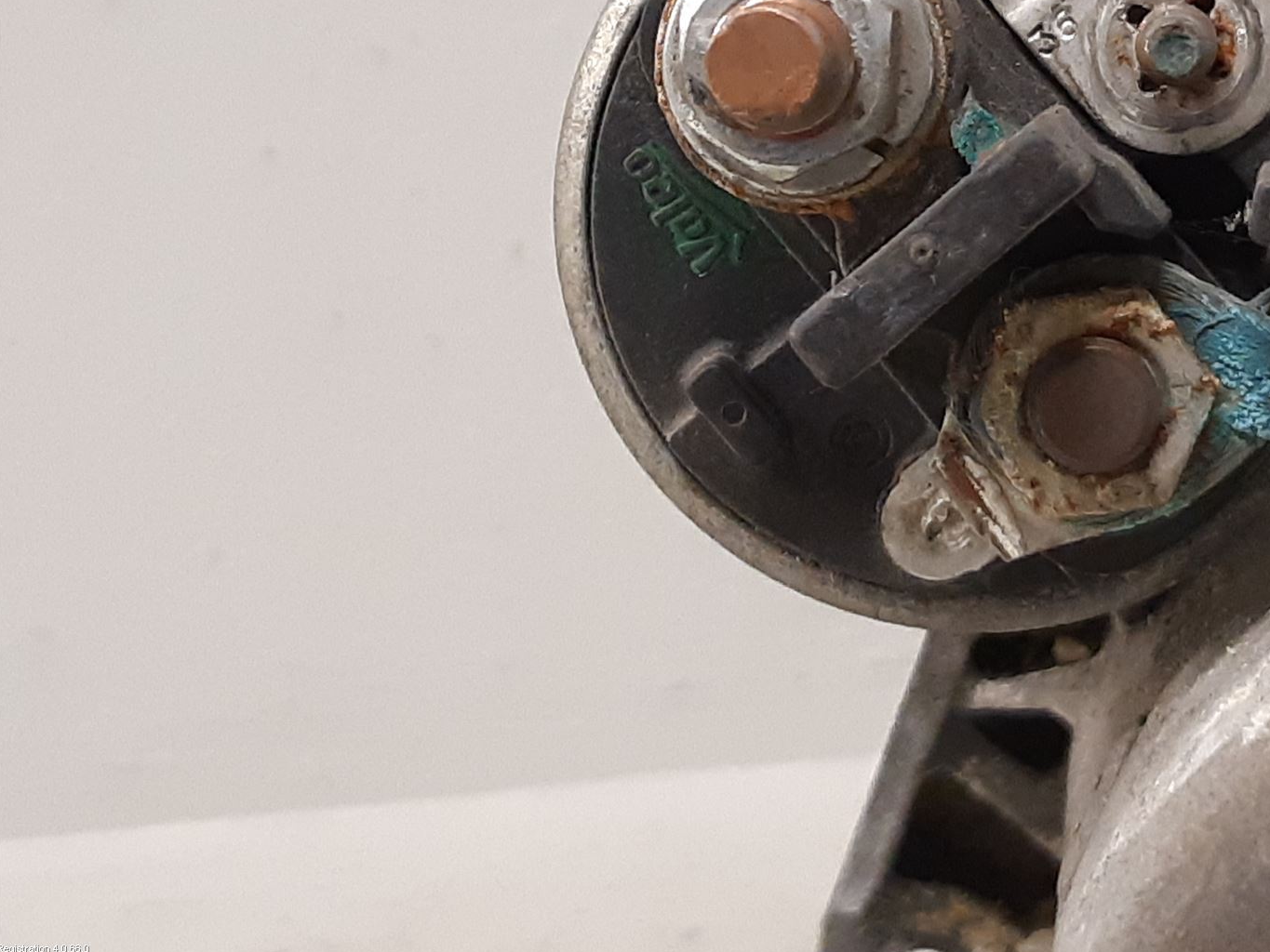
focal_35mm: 39
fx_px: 1431
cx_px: 947
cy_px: 243
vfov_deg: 36.0
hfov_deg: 46.2
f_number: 1.7
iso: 250
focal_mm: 3.93
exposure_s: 1/50
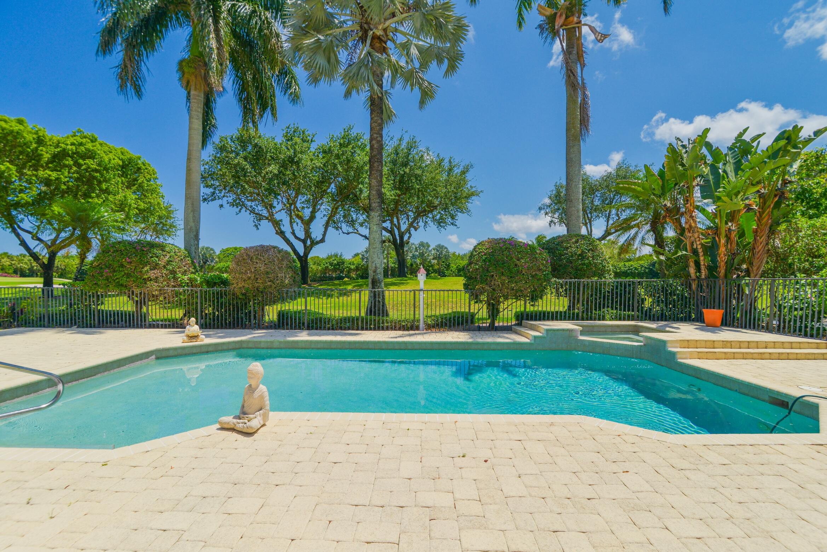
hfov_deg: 96.7
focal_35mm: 16
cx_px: 414
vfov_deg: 73.8
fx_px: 368
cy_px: 276
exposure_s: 1/4000
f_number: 8
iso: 200
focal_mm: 16
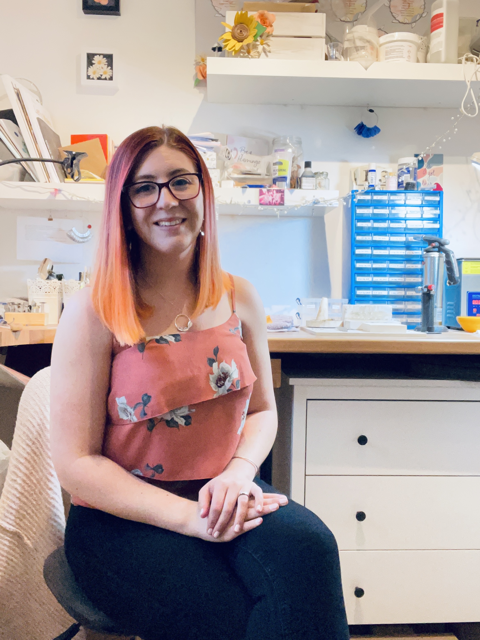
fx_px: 555
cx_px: 240
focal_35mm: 30
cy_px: 320
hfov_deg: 46.8
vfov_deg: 60.0
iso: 400
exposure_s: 1/49
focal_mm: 2.71
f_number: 2.2
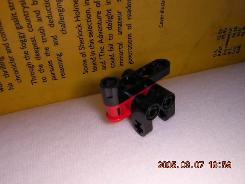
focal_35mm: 36
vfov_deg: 39.7
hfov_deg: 51.4
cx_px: 122
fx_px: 255
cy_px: 92
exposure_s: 1/60.1
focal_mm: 4.7
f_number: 5.2
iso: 100
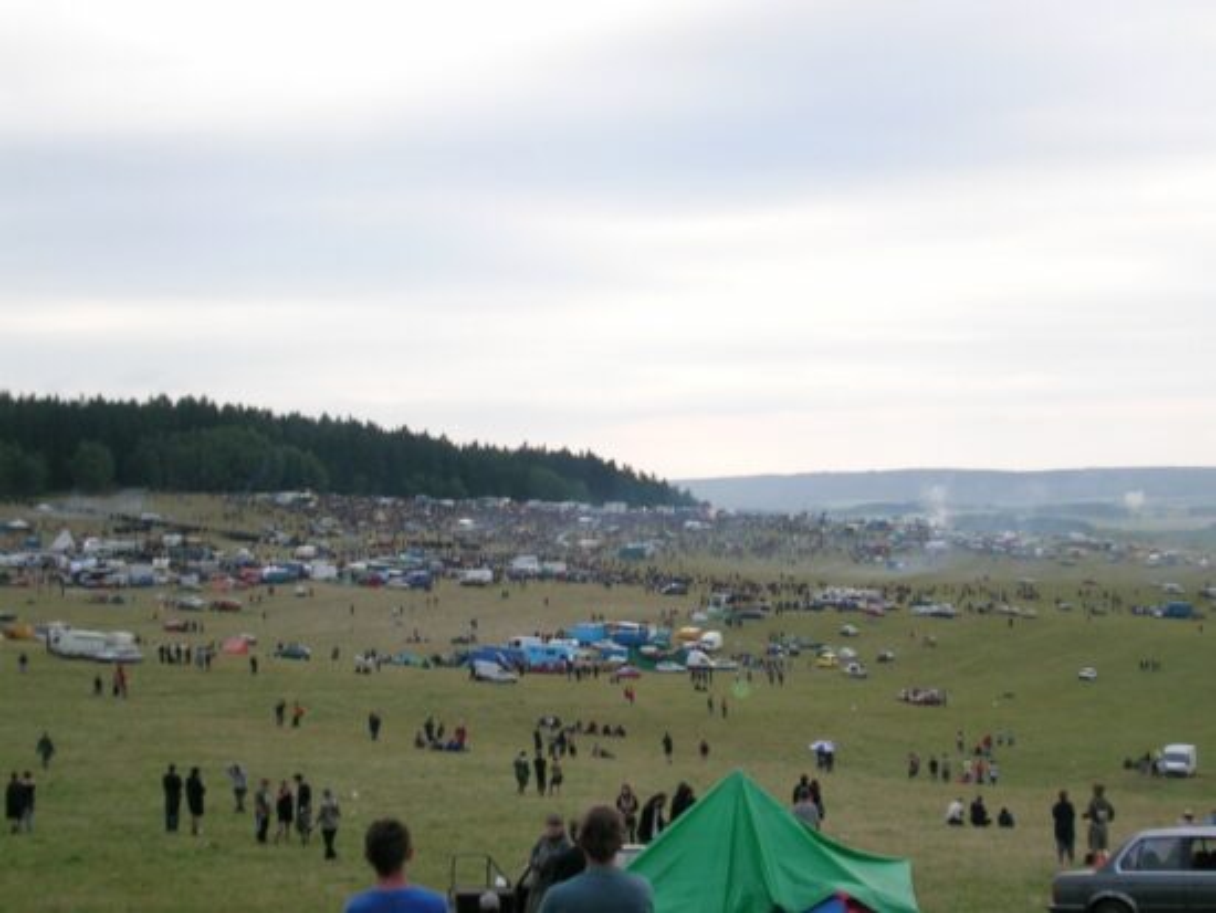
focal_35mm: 73
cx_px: 608
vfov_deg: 20.2
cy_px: 456
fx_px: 2565
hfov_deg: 26.7
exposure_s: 1/32.8
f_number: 3.8
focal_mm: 11.1
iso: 71
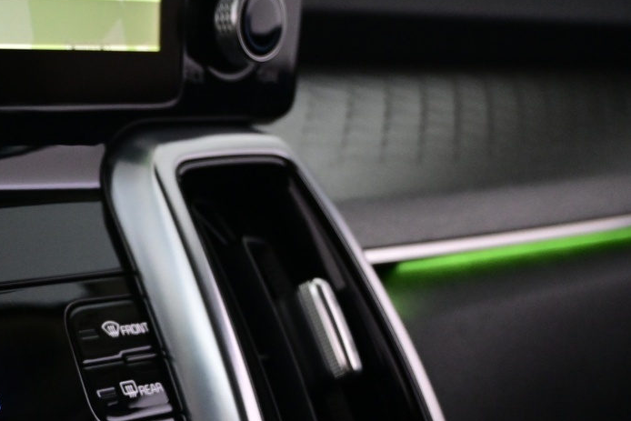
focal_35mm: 86
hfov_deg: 22.1
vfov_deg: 15.5
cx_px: -105
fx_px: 1503
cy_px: 478
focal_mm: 24.5
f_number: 4.2
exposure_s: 1/40
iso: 1800
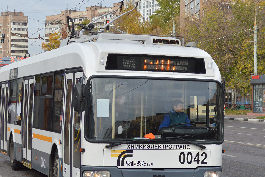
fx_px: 537
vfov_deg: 18.7
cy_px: 106
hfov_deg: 27.7
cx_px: 112
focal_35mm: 73
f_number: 5.6
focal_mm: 40
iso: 400
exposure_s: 1/800
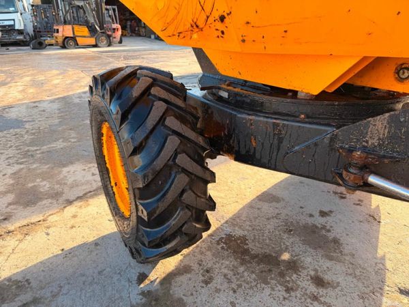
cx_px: 204
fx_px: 284
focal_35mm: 24
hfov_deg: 71.6
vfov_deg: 56.8
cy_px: 154
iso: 80
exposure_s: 1/435
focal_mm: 6.76
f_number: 1.78
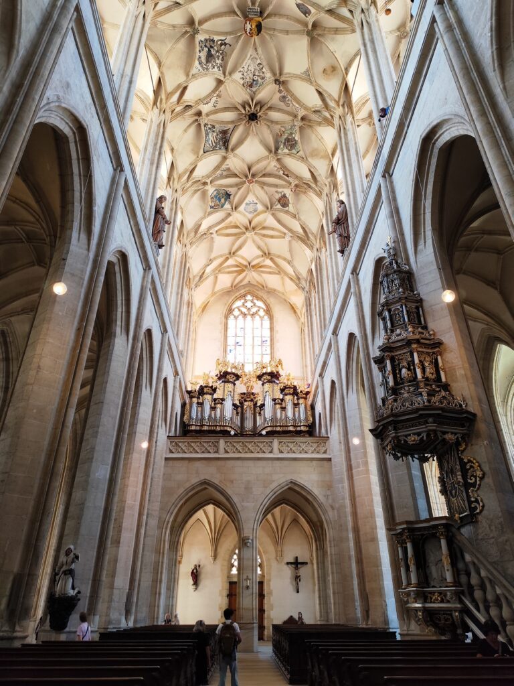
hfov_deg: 58.9
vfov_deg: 73.9
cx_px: 257
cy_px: 343
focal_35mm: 23
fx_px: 455
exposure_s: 1/100
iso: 400
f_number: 1.65
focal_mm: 6.19
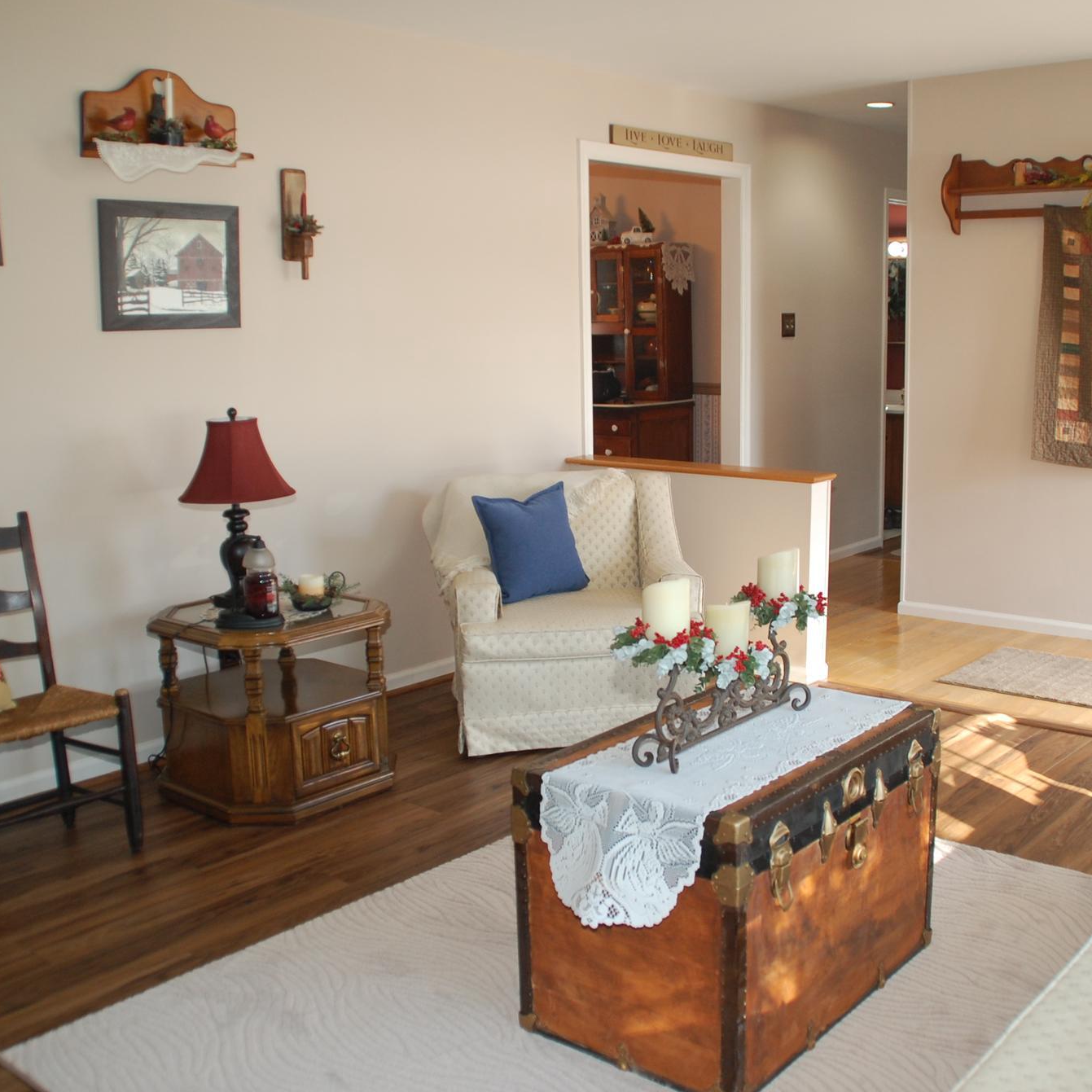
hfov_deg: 47.2
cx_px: 584
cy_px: 539
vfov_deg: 47.2
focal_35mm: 35
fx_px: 1249
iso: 400
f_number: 4
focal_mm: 18
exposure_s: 1/60
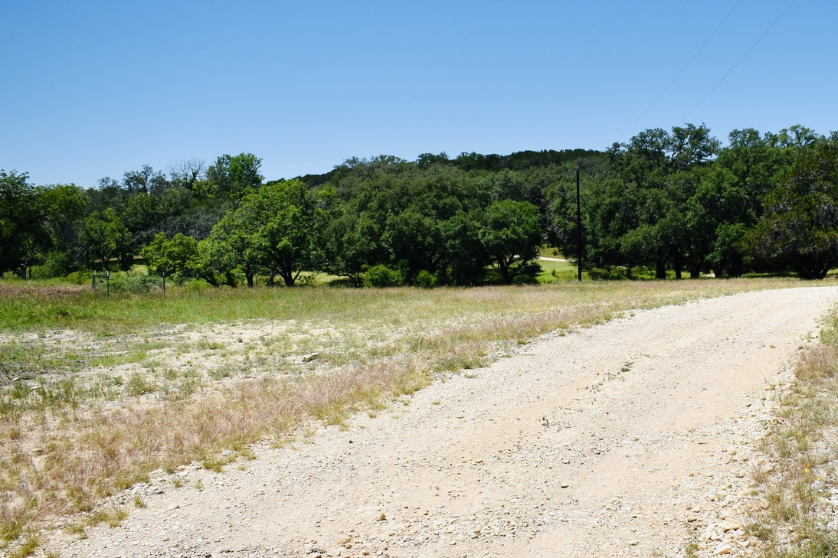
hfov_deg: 47.7
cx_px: 558
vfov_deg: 33.4
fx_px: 931
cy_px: 265
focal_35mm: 40
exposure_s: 1/2000
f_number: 4
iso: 100
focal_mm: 18
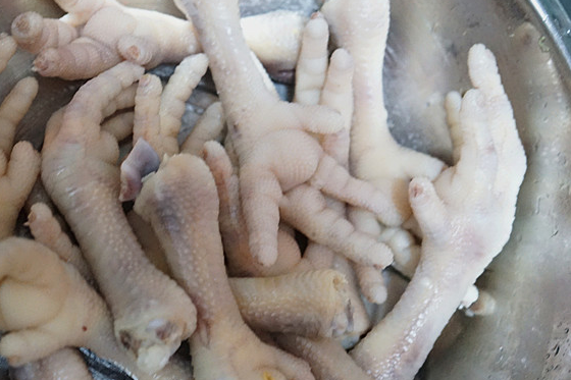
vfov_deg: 19.4
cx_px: 247
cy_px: 209
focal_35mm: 70
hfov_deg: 28.8
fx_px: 1110
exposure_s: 1/20
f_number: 4.5
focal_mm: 49
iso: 6400
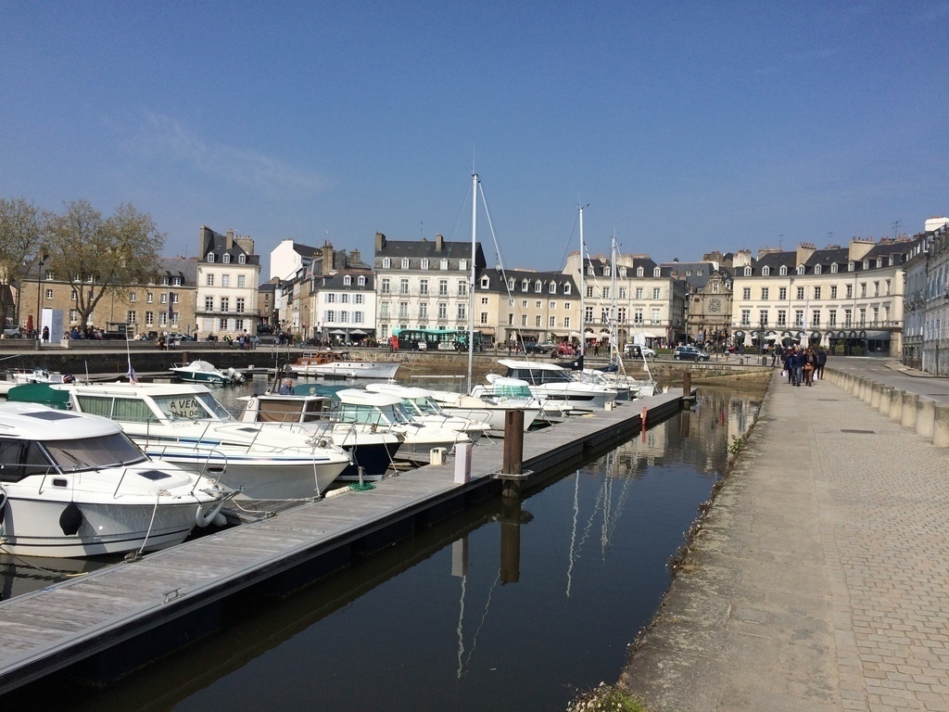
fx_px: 795
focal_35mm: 29
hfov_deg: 61.7
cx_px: 474
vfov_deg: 48.2
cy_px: 356
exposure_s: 1/4566
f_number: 2.2
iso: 32
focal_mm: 4.15
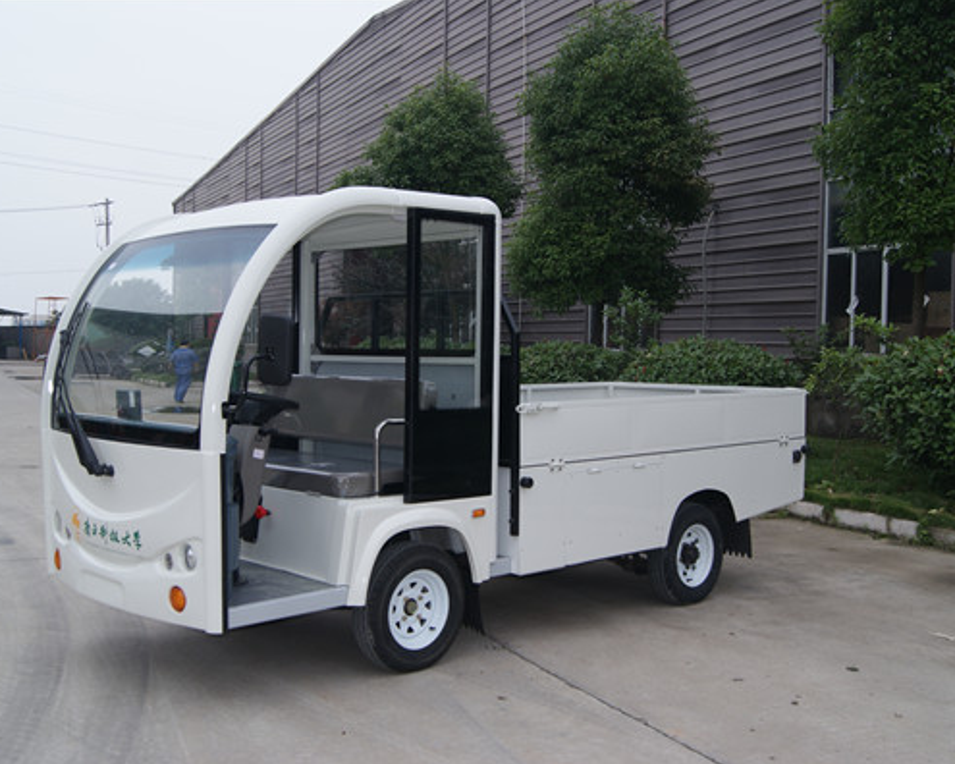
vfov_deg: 36.5
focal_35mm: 41
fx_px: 1159
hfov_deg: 44.8
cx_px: 457
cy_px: 383
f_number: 5.6
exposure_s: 1/160
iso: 100
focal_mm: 24
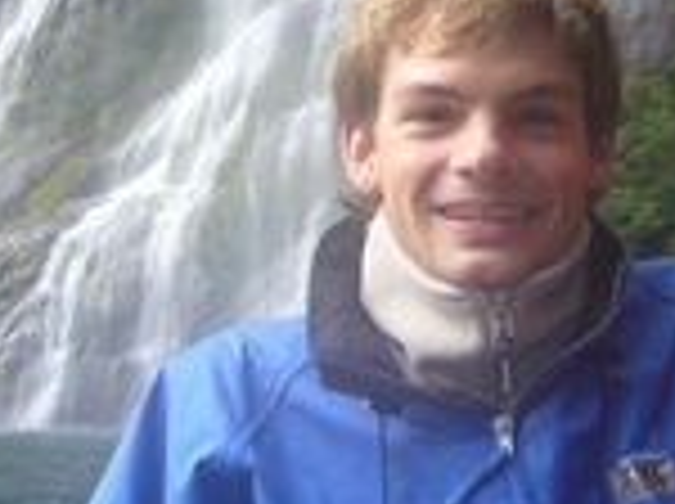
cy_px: -36
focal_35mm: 103
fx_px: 2005
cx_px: 356
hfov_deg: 19.1
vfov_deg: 14.0
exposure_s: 1/13
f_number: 2.8
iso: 125
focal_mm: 5.8
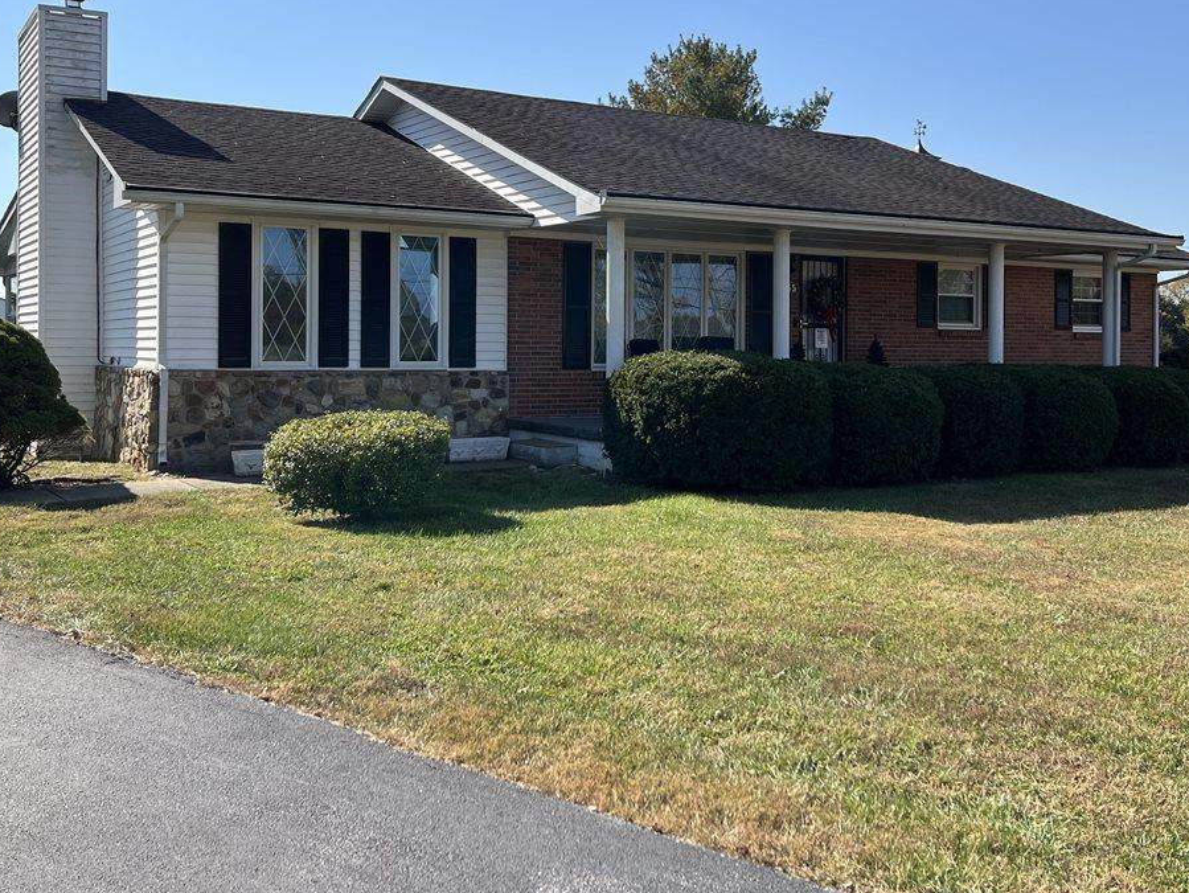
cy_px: 332
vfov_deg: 38.4
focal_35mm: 37
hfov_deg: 50.1
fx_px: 1271
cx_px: 594
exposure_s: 1/4274
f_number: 1.5
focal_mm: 5.7
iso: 50
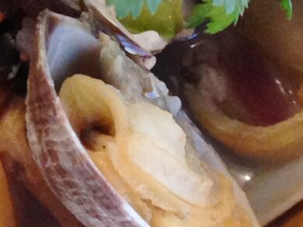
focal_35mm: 216
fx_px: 1890
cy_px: -74
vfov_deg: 6.8
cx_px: -210
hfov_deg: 8.8
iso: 200
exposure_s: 1/20
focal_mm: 4.12
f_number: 2.4
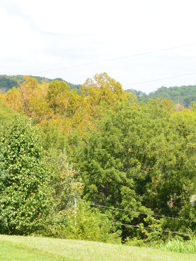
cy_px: 128
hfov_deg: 11.6
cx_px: 92
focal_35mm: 128
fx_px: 965
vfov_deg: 15.4
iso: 140
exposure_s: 1/125
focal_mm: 55
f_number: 11
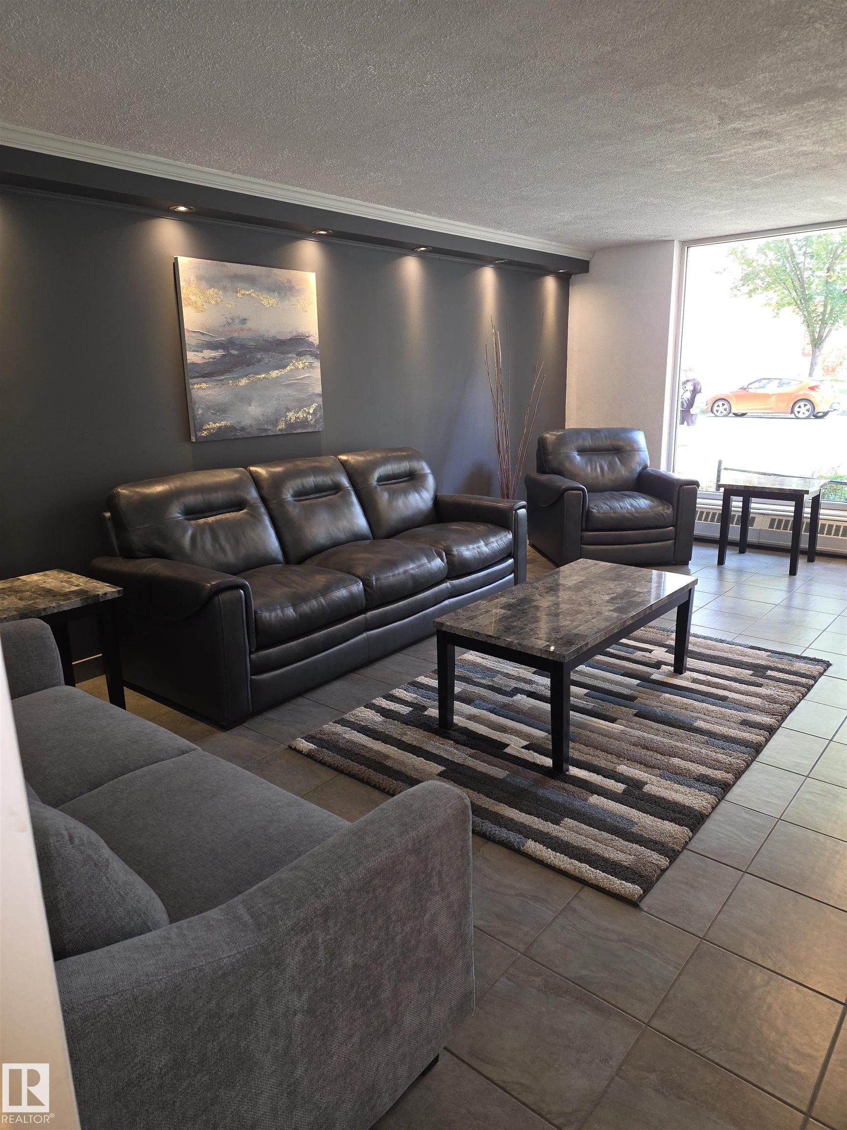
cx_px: 424
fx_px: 750
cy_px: 565
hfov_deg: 58.9
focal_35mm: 23
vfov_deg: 73.9
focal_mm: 6.25
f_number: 1.7
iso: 100
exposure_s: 1/60
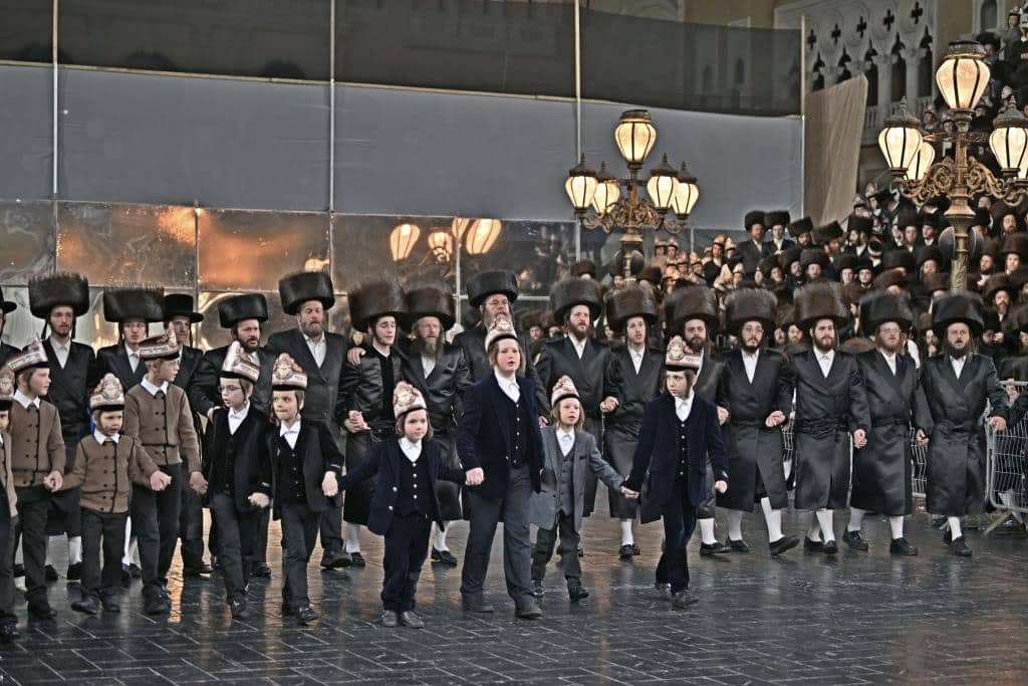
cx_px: 514
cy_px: 343
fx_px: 1999
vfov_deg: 19.5
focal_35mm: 70
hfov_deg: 28.8
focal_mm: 70
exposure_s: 1/320
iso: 500
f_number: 2.8
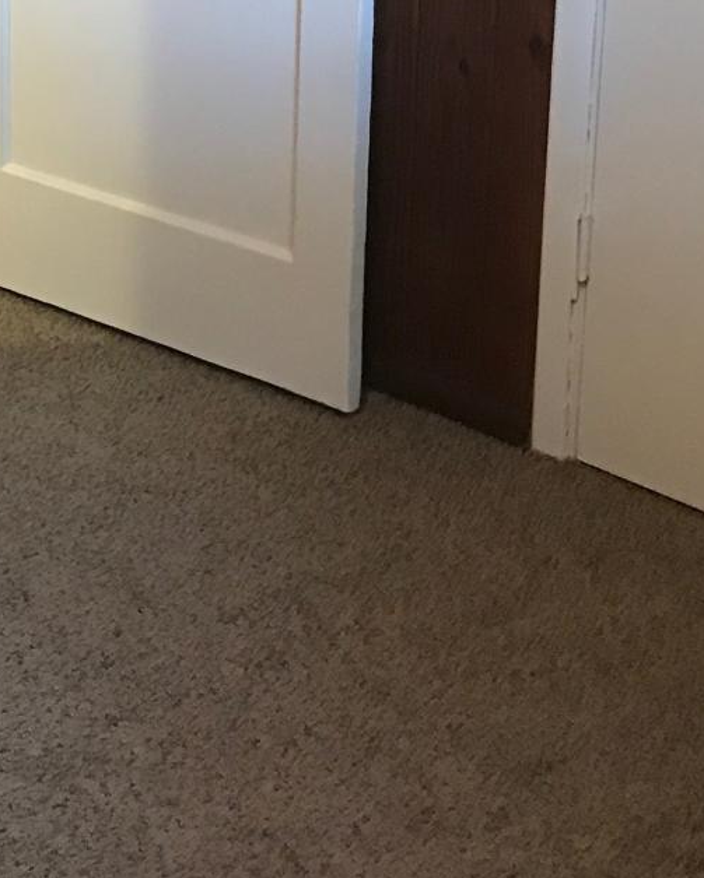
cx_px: -157
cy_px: 22
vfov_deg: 21.3
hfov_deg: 16.9
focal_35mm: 87
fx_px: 2264
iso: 100
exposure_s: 1/9
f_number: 1.8
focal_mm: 3.99
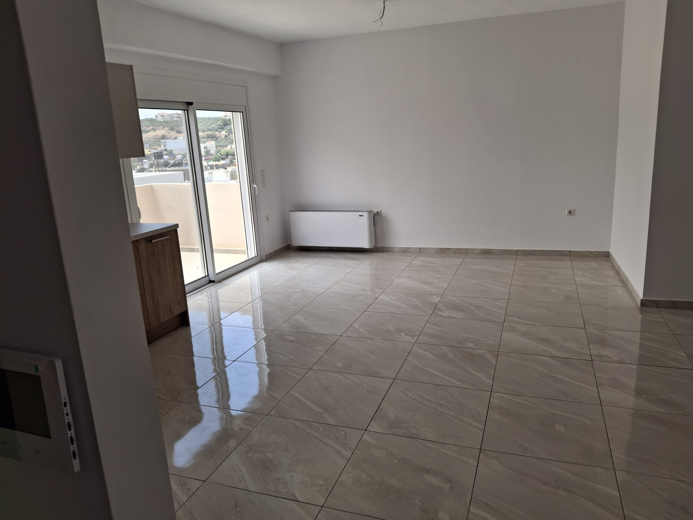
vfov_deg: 54.9
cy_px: 260
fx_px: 500
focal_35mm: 25
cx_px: 346
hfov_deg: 69.4
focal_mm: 4.69
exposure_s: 1/229
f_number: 1.8
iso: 25
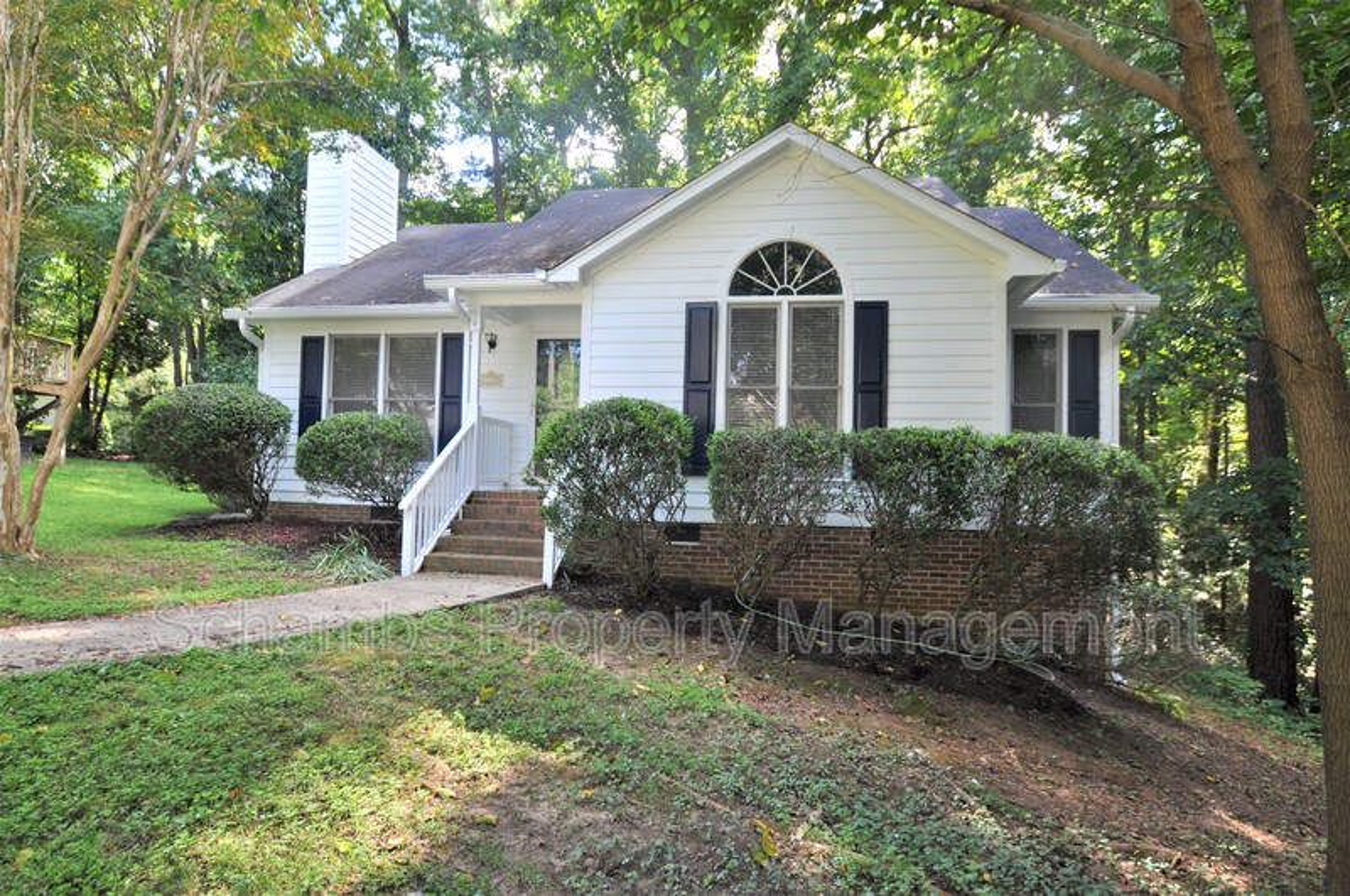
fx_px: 730
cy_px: 448
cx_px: 675
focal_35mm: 20
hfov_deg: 85.5
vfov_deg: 63.1
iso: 250
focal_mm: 13
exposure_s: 1/125
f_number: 5.6
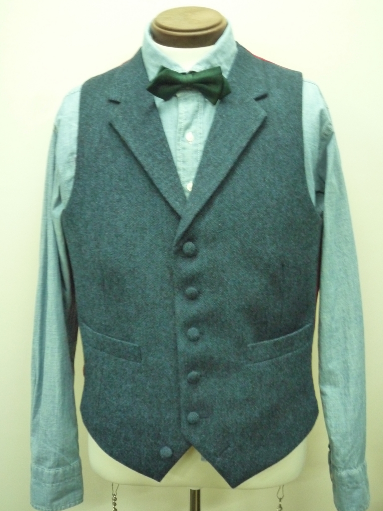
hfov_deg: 32.9
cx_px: 192
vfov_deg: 42.9
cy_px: 256
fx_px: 649
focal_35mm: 44
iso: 800
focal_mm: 7.8
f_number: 4.3
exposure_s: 1/13
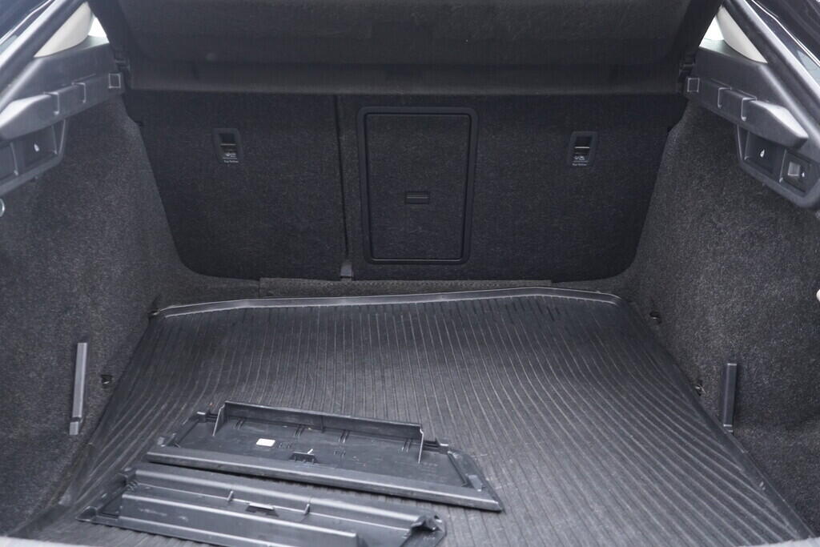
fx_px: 820
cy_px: 274
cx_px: 410
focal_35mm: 36
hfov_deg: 53.1
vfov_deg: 36.9
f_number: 2.8
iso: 1000
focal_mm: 24
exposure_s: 1/40
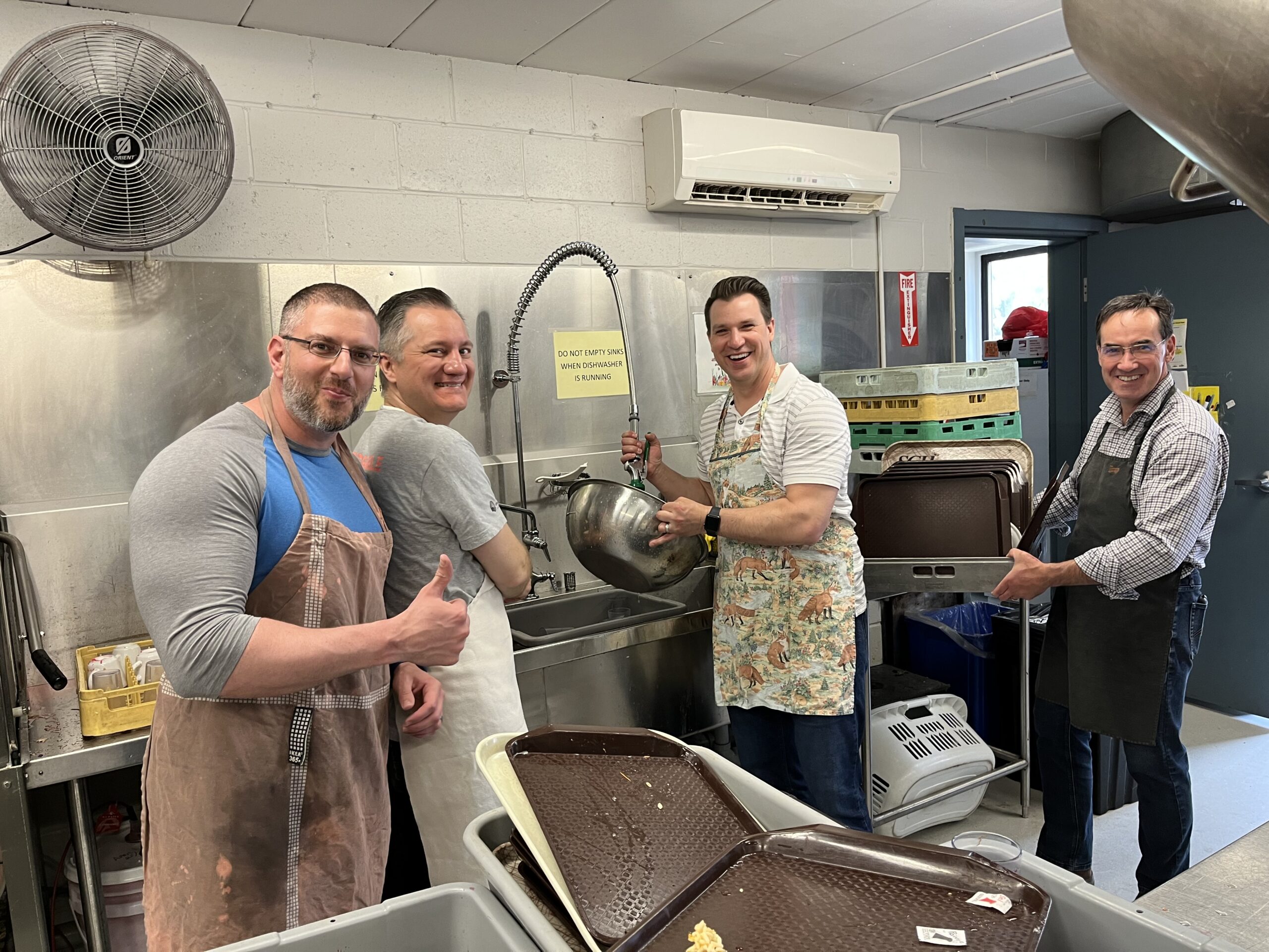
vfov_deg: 53.1
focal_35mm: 26
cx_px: 634
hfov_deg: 67.3
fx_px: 953
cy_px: 476
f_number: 1.6
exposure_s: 1/60
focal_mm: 5.1
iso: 80
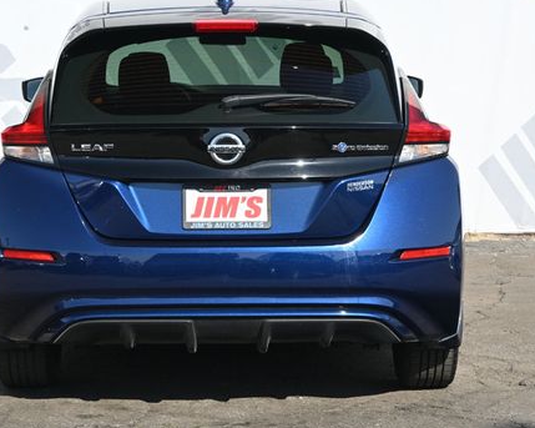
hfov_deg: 18.3
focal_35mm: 105
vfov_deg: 14.7
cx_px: 229
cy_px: 170
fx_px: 1662
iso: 180
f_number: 6.3
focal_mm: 50
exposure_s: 1/250
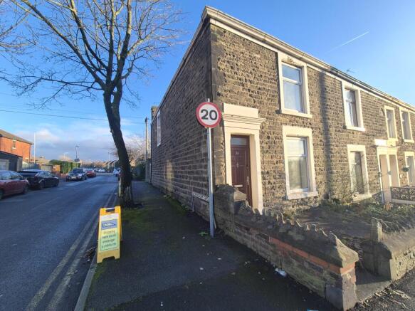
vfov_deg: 89.9
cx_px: 208
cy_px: 156
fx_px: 156
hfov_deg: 106.2
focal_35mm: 13
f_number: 2.2
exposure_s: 1/331
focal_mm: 2.2
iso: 50
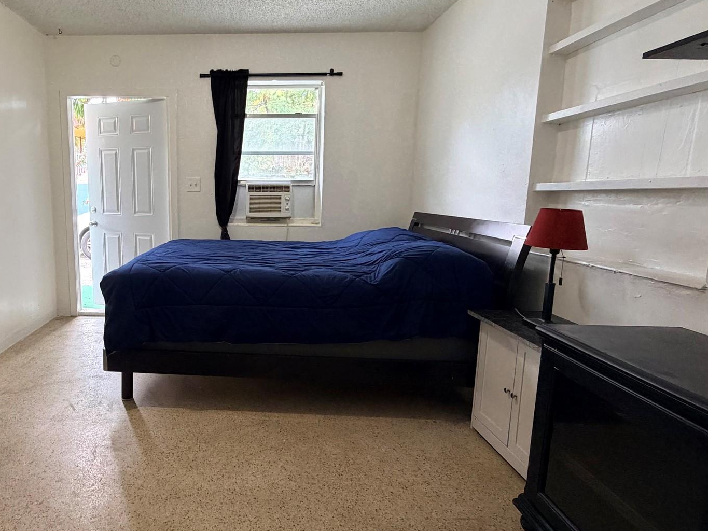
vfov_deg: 63.4
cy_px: 255
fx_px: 430
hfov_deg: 76.4
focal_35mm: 21
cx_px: 233
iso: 200
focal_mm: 2.22
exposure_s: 1/60
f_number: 2.2
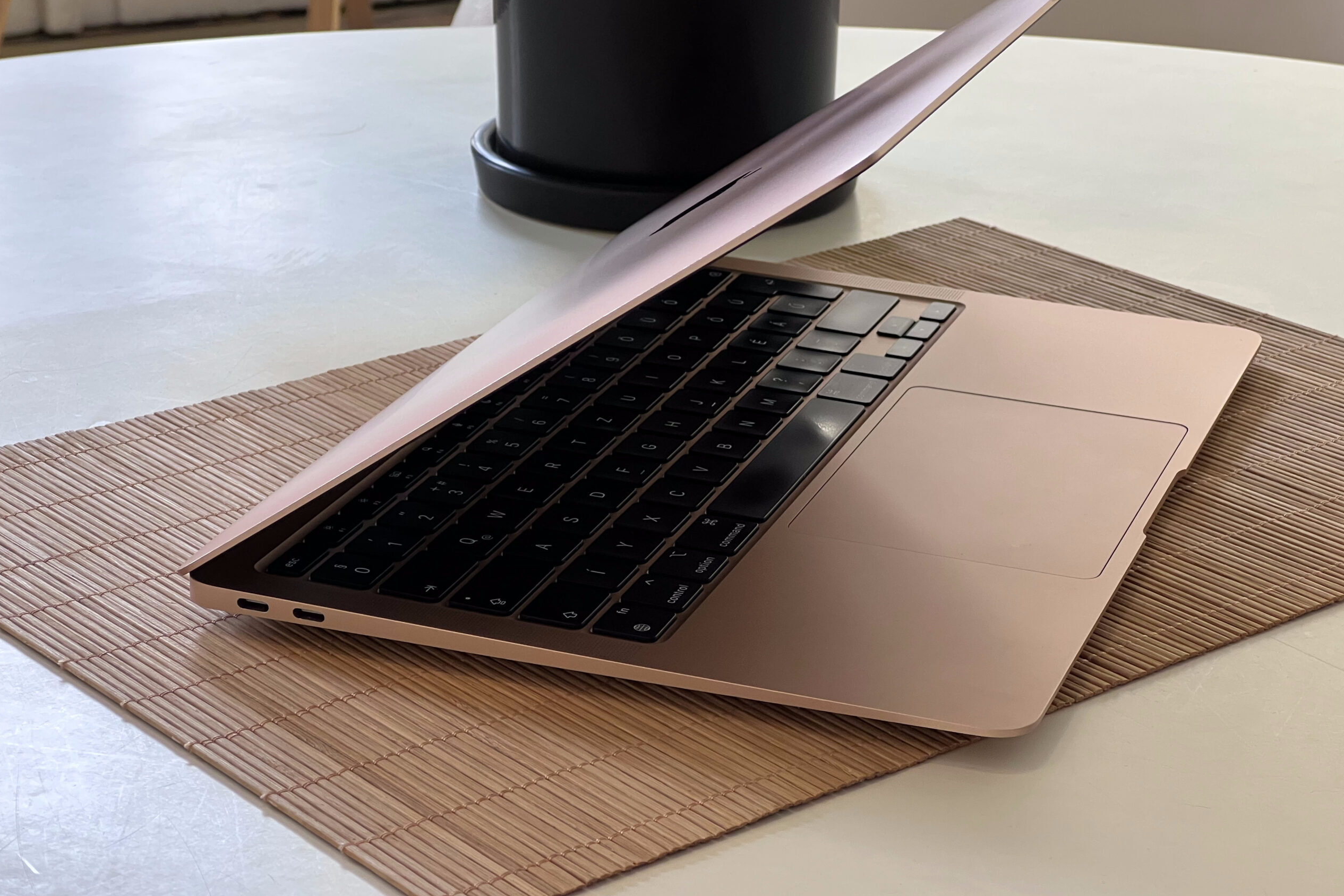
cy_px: 484
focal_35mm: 81
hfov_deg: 25.1
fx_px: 3024
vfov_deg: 16.9
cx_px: 676
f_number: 2.8
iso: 160
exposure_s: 1/99
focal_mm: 9
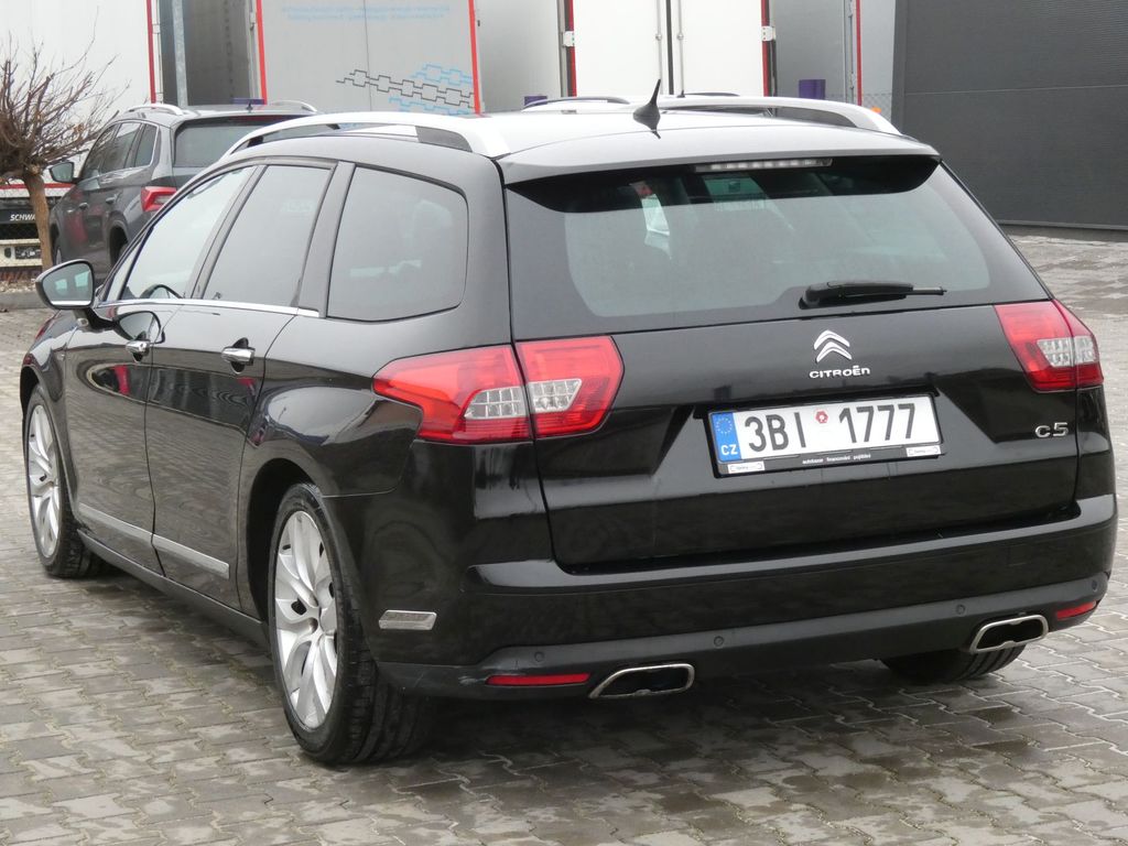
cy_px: 423
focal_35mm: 76
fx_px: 2477
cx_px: 564
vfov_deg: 19.4
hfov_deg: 25.7
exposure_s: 1/80
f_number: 5.6
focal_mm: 13.7
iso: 640
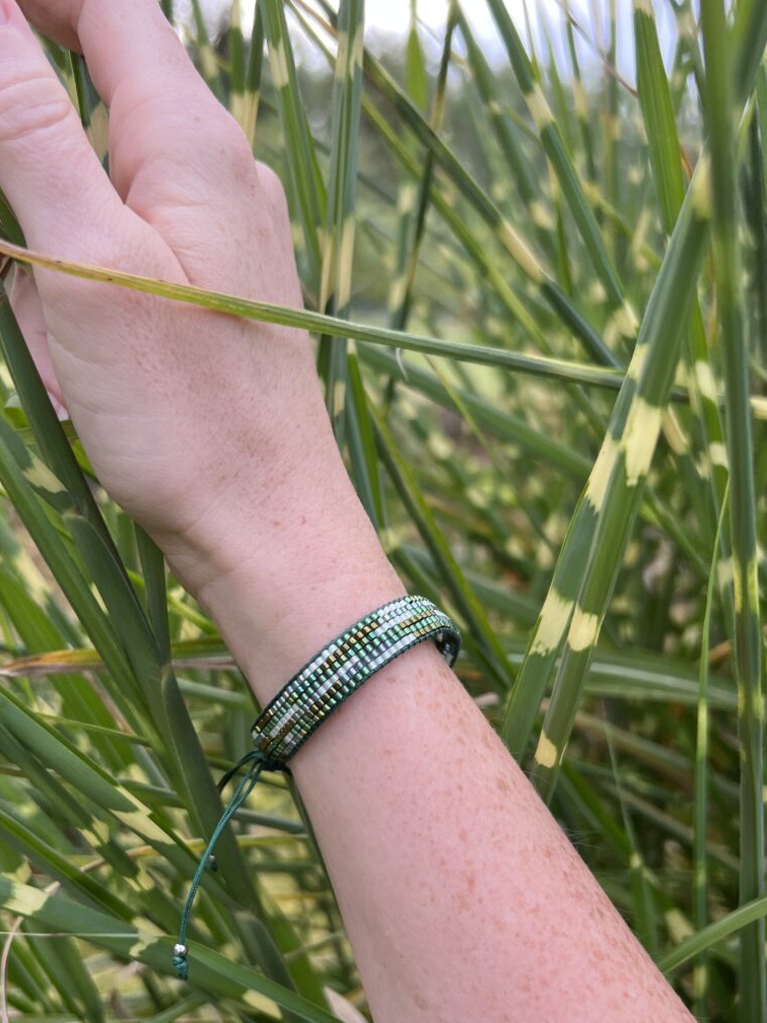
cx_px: 323
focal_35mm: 33
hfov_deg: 42.8
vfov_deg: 55.1
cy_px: 600
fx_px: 975
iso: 50
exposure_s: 1/518
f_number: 1.5
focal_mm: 5.7
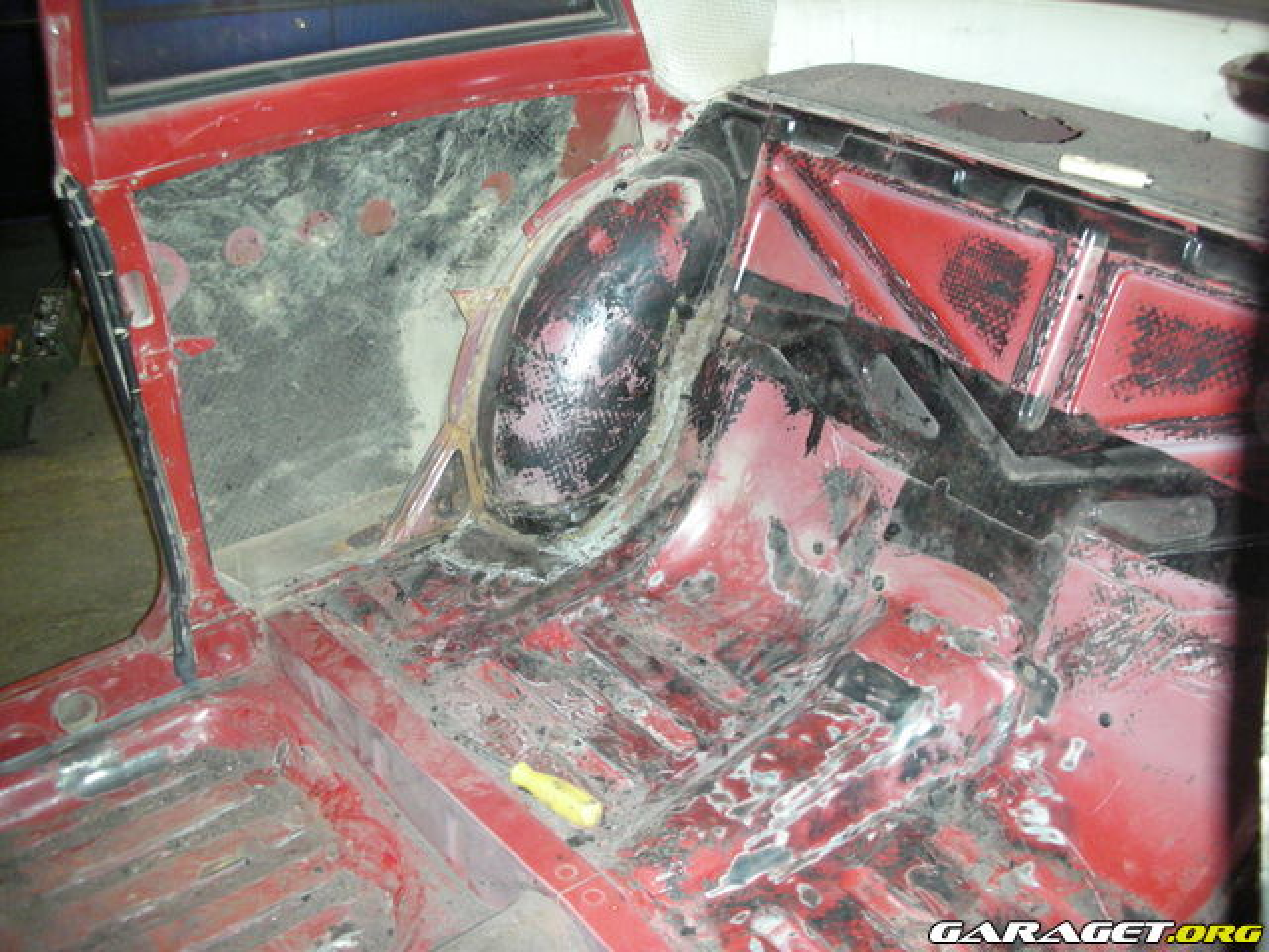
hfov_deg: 52.6
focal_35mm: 35
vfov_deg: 40.7
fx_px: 1283
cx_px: 634
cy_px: 476
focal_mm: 5.8
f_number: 2.8
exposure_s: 1/60
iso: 241
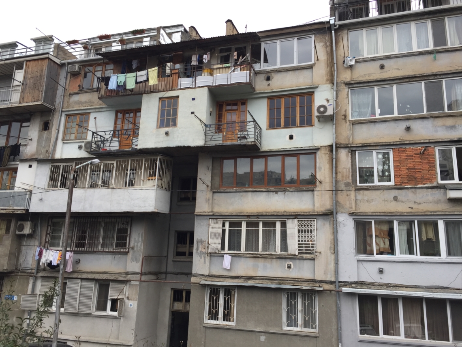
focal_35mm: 29
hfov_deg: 61.7
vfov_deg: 48.2
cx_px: 231
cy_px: 174
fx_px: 387
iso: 32
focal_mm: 4.15
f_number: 2.2
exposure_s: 1/150
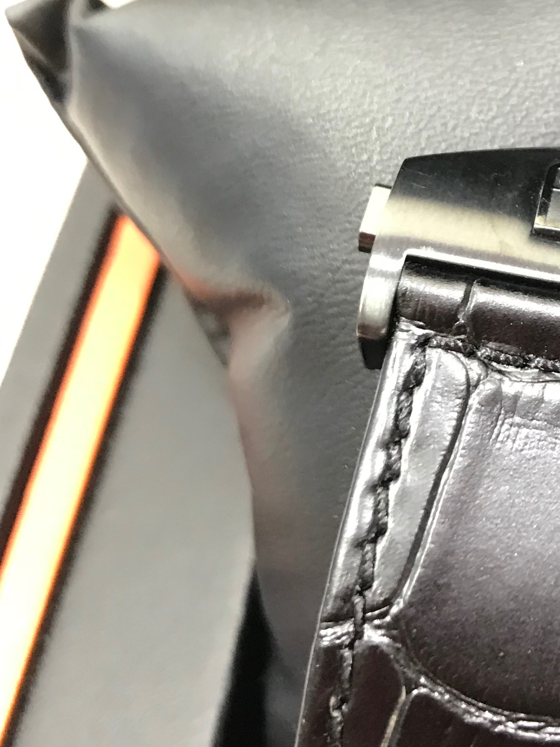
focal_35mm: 64
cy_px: 267
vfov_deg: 30.1
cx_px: 593
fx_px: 1380
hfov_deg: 21.9
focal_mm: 3.99
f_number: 1.8
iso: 64
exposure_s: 1/17
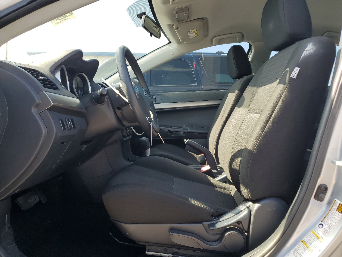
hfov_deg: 67.3
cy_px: 128
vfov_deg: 53.1
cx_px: 171
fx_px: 257
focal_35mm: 26
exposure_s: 1/357
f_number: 1.5
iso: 50
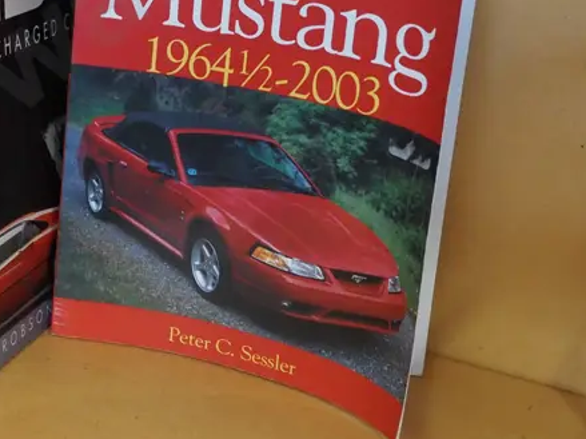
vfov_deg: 20.6
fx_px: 1185
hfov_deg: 26.8
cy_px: 41
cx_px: 57
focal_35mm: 70
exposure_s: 1/60
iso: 1600
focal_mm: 15
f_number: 5.6
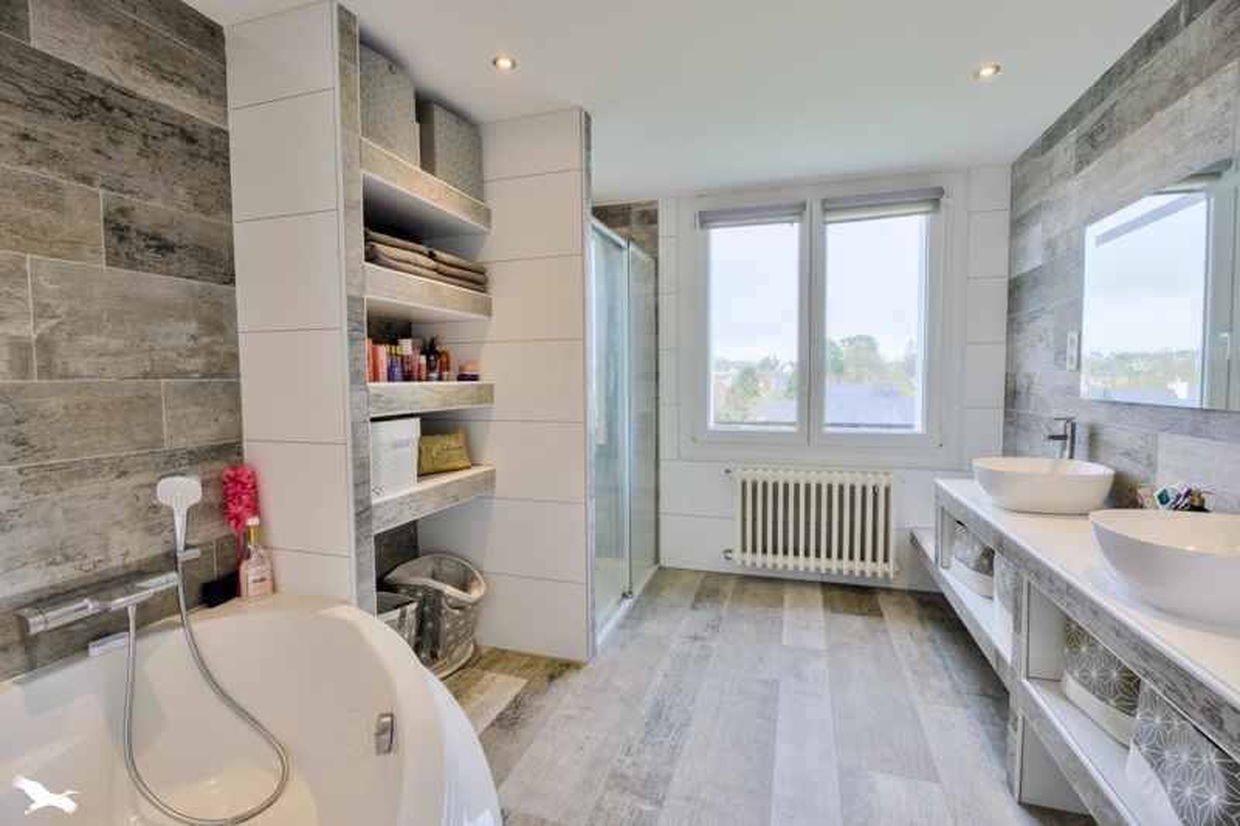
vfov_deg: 73.7
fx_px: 551
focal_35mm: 16
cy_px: 413
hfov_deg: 96.7
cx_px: 620
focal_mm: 16
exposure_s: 1/400
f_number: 8
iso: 800
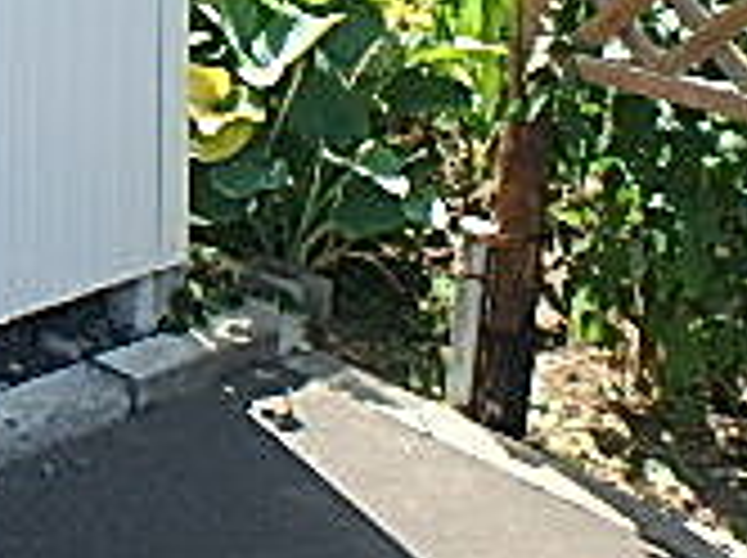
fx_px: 1745
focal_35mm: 81
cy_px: -369
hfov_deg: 20.8
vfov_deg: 16.0
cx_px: -356
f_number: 3.5
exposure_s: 1/400
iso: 125
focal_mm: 3.7
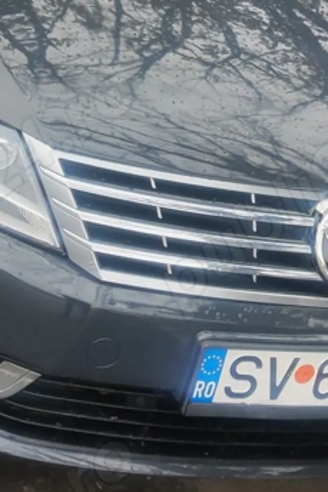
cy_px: -96
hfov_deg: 13.5
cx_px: 146
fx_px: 1382
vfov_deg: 19.1
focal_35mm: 101
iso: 50
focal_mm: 4.7
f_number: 1.79
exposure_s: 1/104
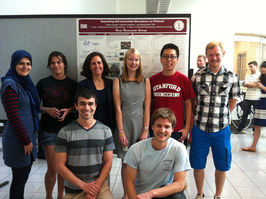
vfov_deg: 37.6
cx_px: 135
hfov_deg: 49.0
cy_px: 102
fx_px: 292
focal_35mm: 38
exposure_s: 1/17
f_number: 2.8
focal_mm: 3.85
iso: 80
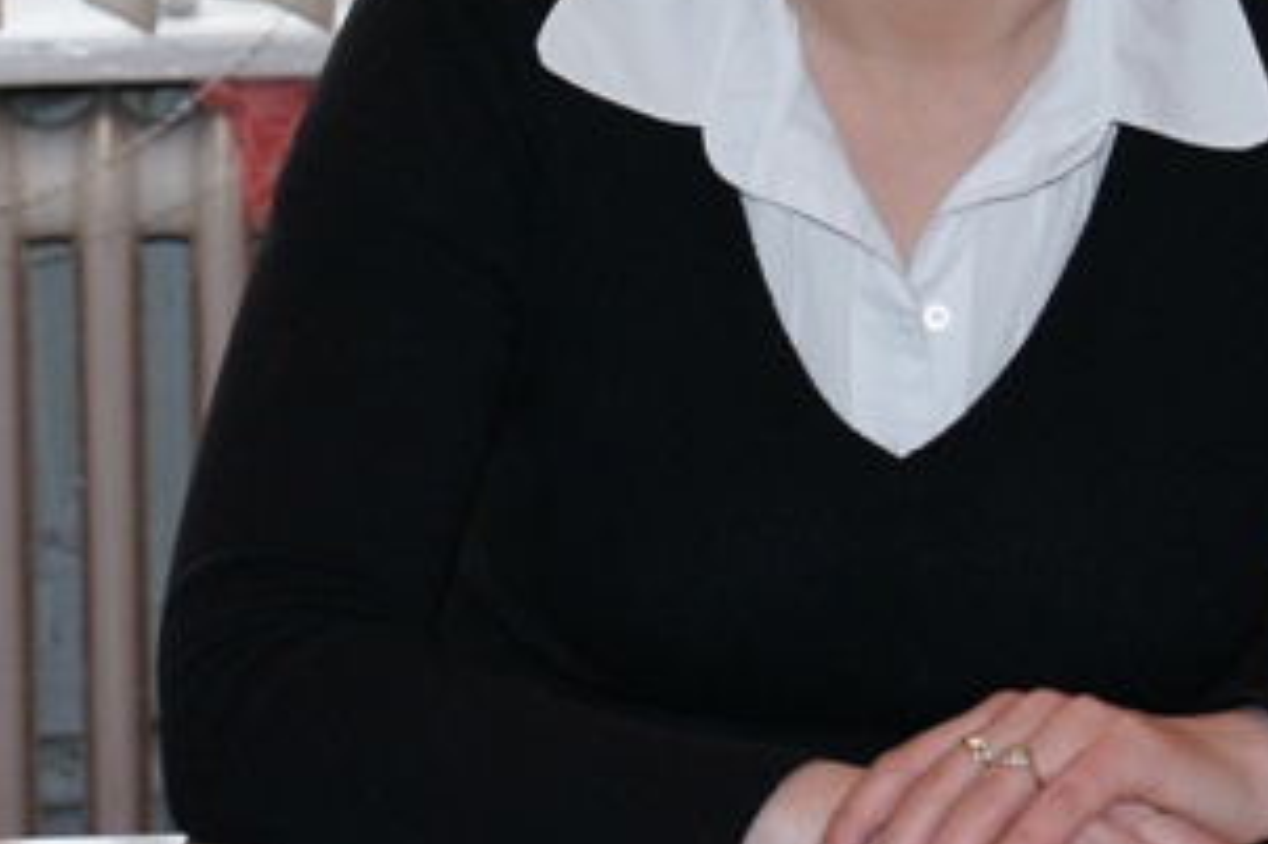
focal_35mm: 159
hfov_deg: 12.9
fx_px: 5597
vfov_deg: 8.6
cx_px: 961
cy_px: 61
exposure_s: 1/80
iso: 800
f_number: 5.6
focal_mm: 50
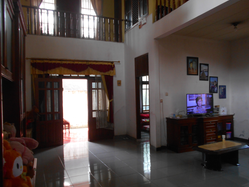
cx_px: 123
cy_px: 96
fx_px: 194
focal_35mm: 27
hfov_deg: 65.3
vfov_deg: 51.3
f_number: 3.2
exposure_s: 1/30
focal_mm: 4.6
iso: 280
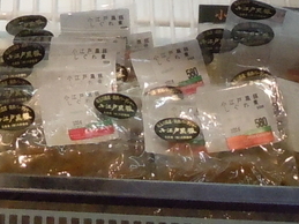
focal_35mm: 153
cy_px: -245
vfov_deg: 9.0
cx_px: -69
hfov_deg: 12.6
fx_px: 1321
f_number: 4
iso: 800
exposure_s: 1/125
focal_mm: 5.9
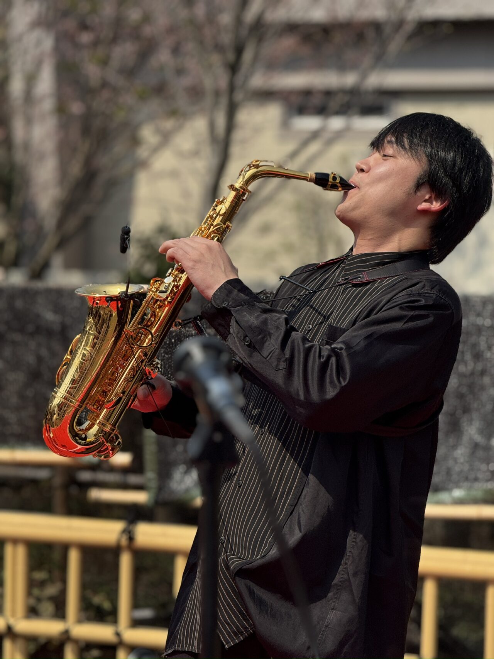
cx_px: 247
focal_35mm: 120
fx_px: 2284
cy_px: 330
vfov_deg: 16.4
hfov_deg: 12.3
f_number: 2.8
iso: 50
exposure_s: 1/1513
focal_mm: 15.66
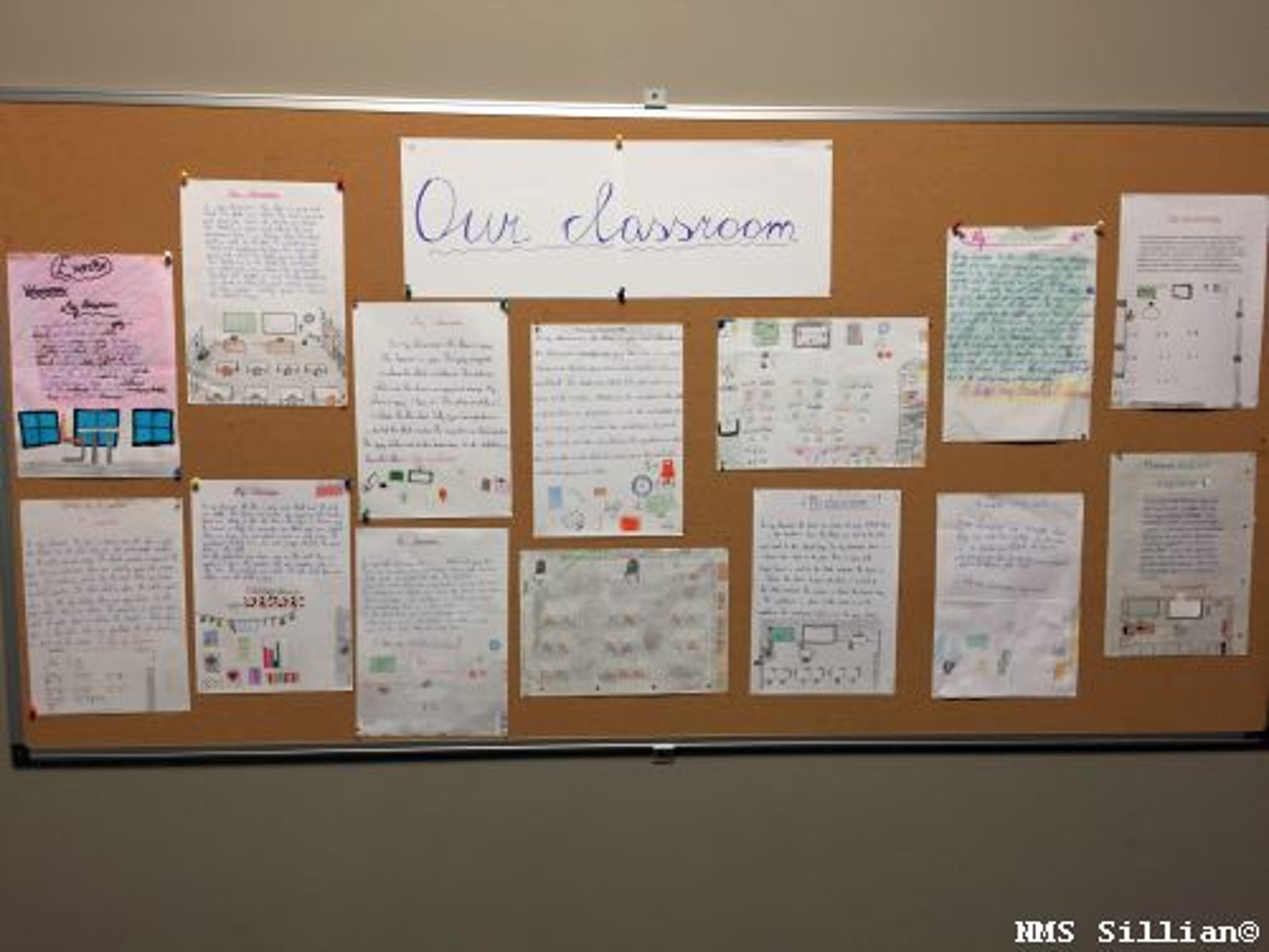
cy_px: 476
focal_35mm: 29
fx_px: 1063
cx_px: 634
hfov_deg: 61.7
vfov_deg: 48.2
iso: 125
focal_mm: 4.15
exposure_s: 1/33
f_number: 2.2
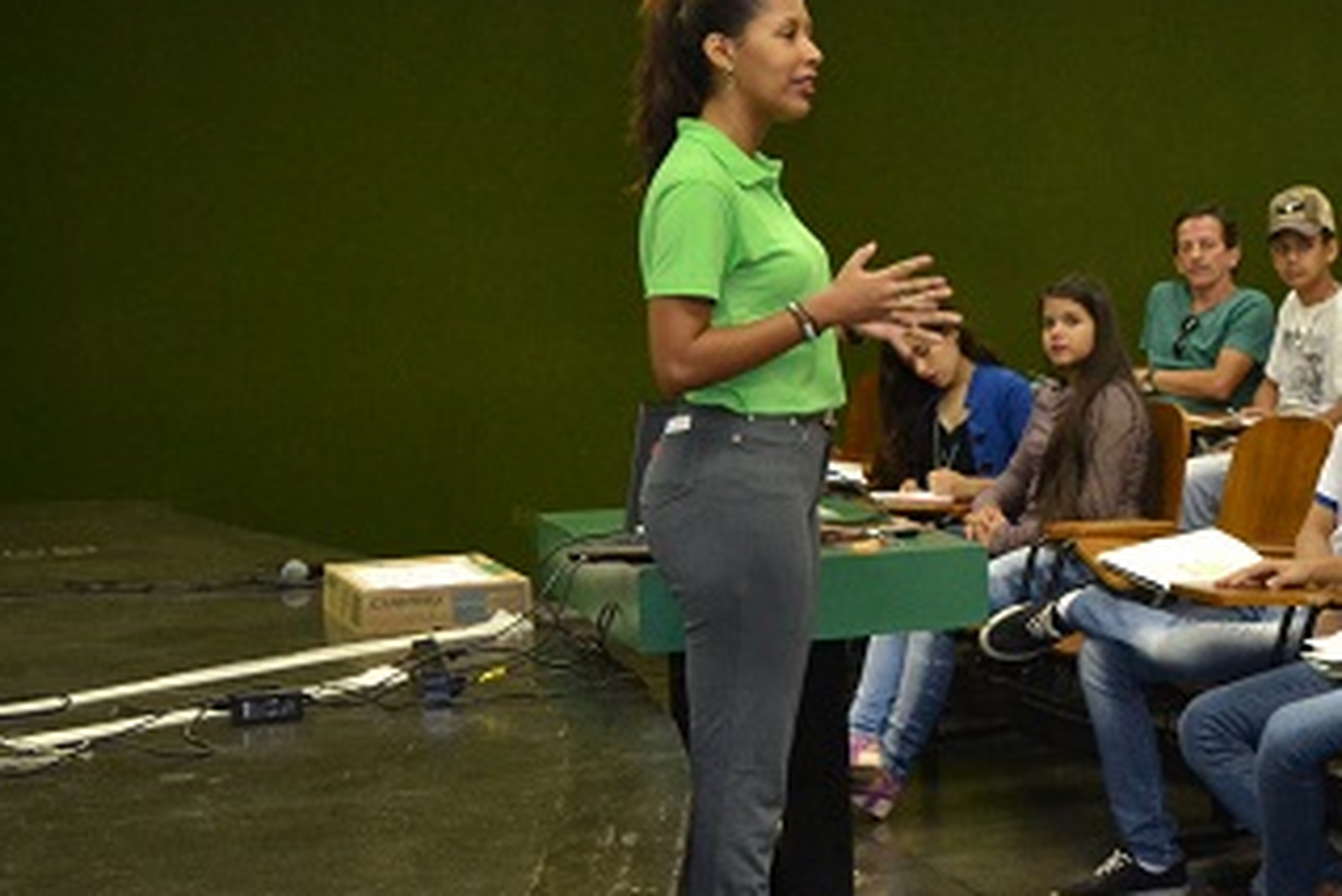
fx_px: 3027
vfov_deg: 16.8
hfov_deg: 23.3
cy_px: 429
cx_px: 1523
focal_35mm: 81
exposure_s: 1/60
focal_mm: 23
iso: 1400
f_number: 3.8
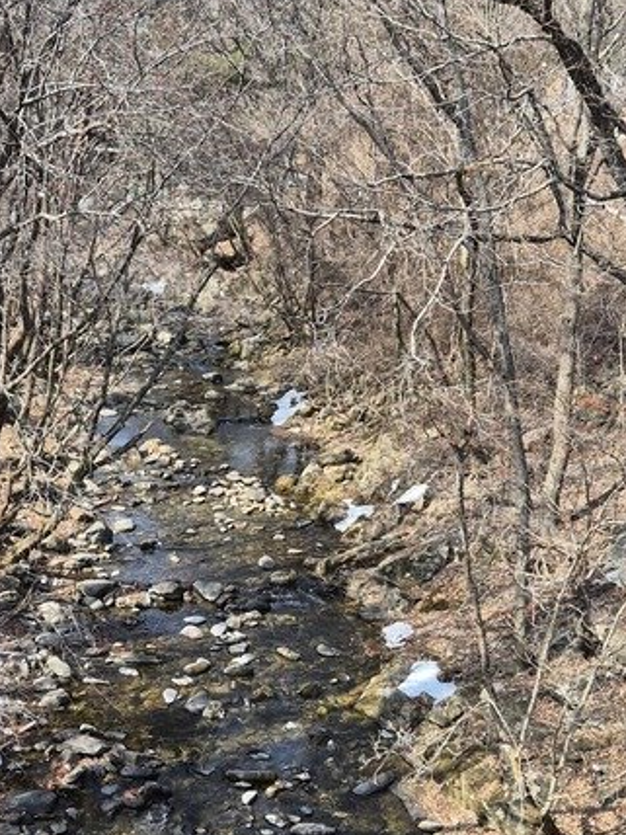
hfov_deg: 32.1
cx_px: 252
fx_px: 1085
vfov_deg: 41.4
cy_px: 577
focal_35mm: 45
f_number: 1.8
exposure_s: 1/1680
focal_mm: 5.4
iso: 80
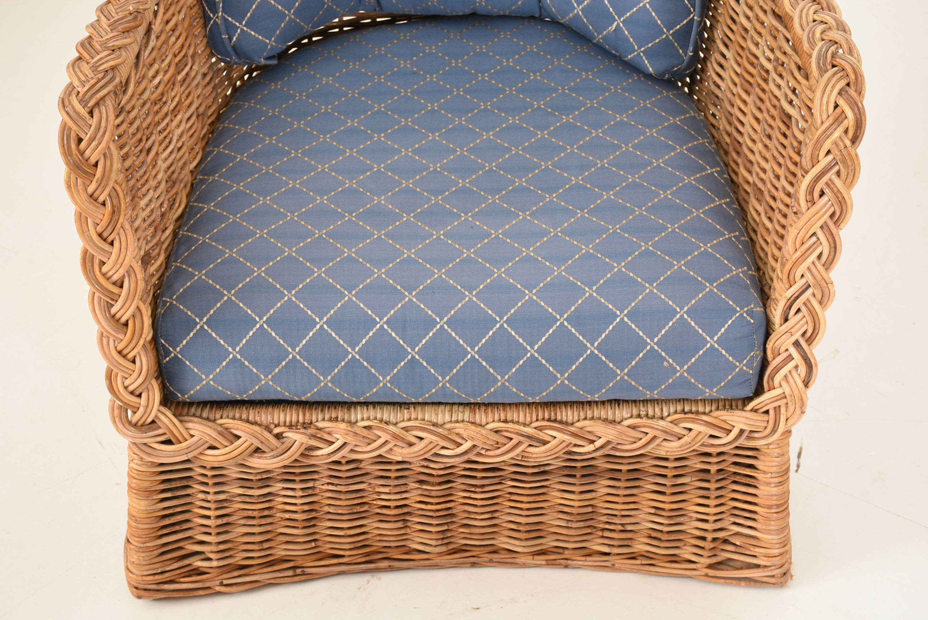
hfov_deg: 29.8
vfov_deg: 20.2
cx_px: 464
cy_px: 310
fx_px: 1741
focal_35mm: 68
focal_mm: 45
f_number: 8
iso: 200
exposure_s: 1/100
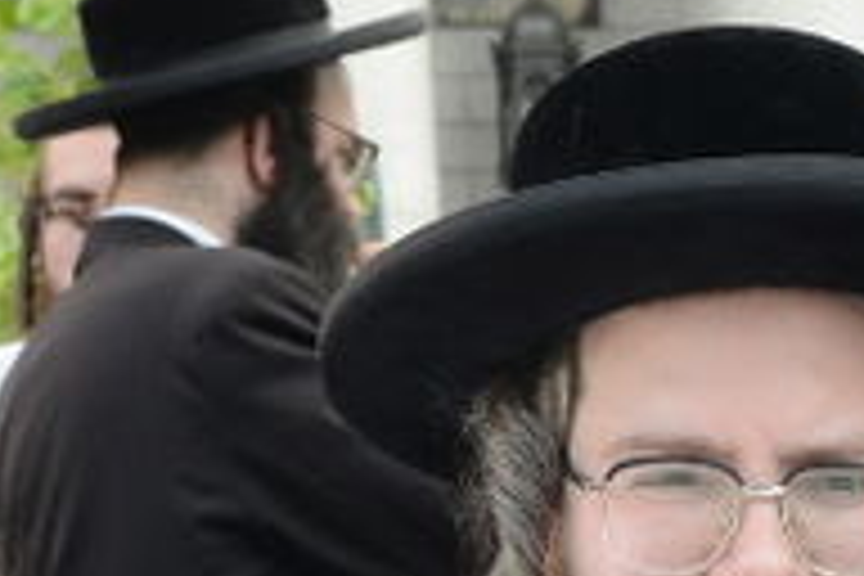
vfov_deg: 6.2
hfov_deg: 9.6
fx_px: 5064
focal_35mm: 211
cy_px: 1343
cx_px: 976
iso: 400
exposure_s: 1/100
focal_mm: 29
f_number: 8
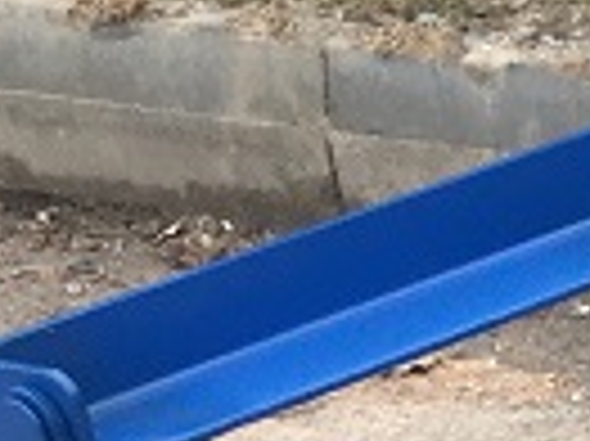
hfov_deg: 7.2
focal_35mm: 227
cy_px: 1472
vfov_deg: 5.9
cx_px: 2094
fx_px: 3865
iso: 40
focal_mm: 4.15
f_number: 2.2
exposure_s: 1/100
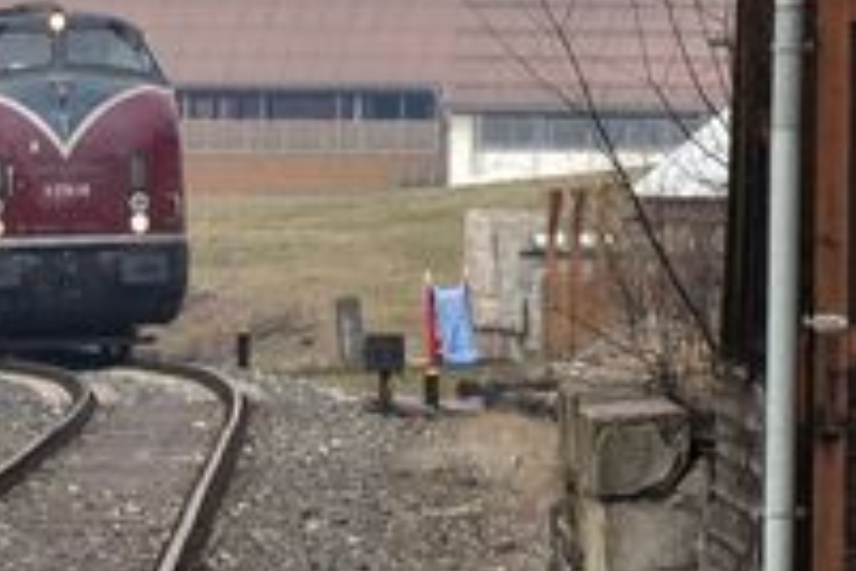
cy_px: -307
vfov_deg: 1.7
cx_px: 1069
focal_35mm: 803
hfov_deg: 2.6
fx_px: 19081
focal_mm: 105
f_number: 9
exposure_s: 1/400
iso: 250
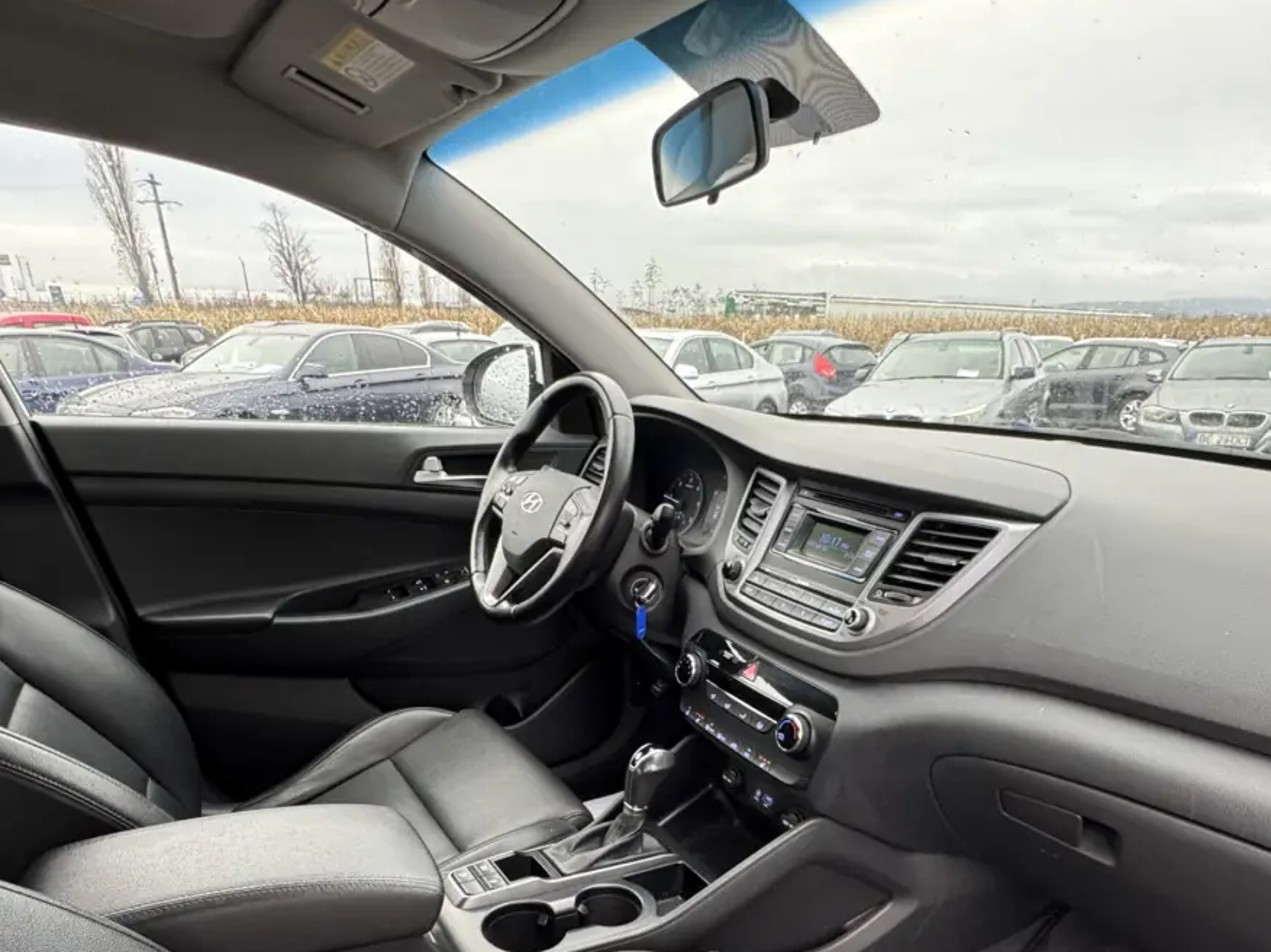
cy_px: 746
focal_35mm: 23
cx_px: 685
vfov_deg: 55.2
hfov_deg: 73.8
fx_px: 844
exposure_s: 1/69
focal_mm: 2.22
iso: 320
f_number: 2.2
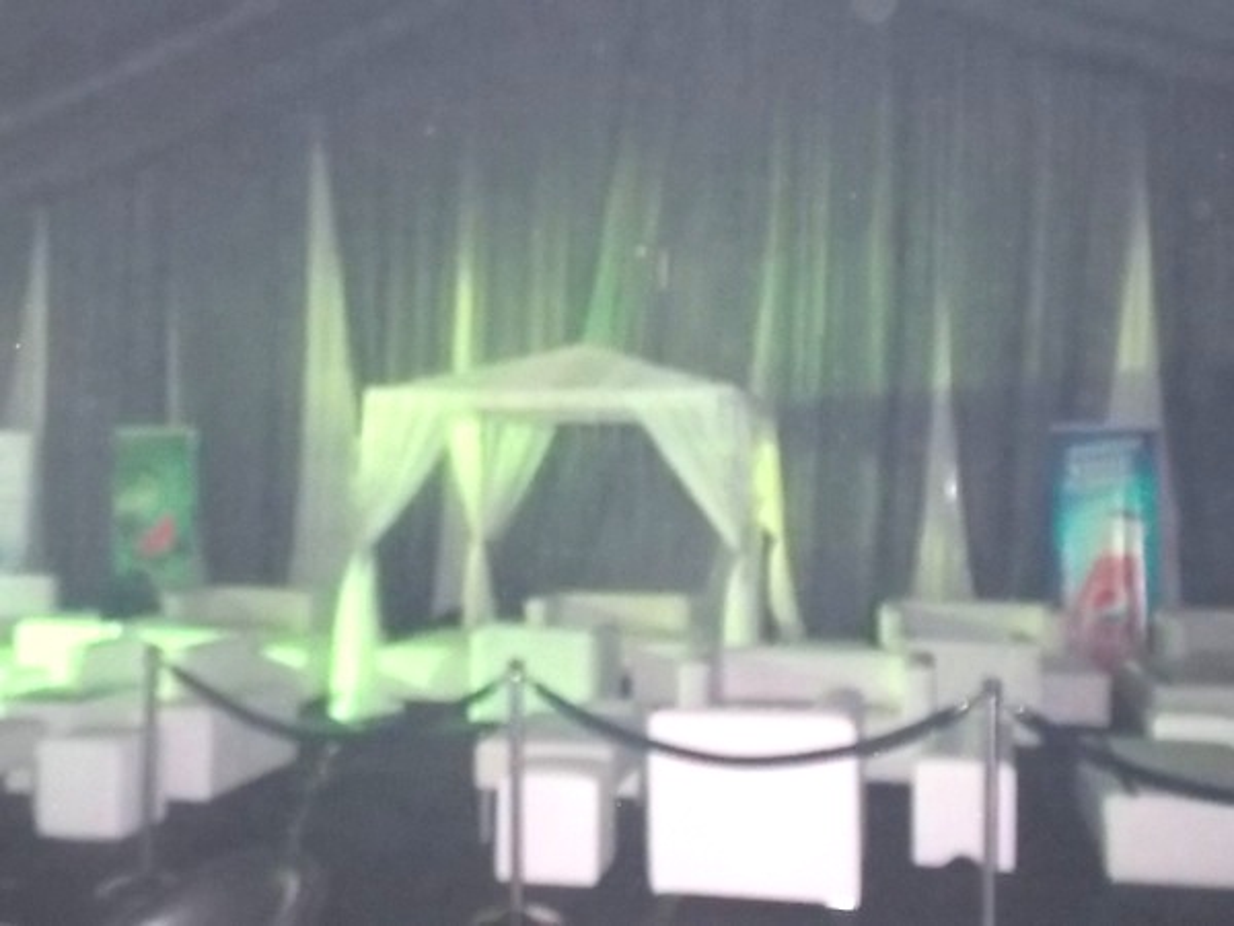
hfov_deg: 50.1
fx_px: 1319
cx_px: 617
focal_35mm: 37
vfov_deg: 38.7
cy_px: 463
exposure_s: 1/30
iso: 800
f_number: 3.5
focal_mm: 6.6
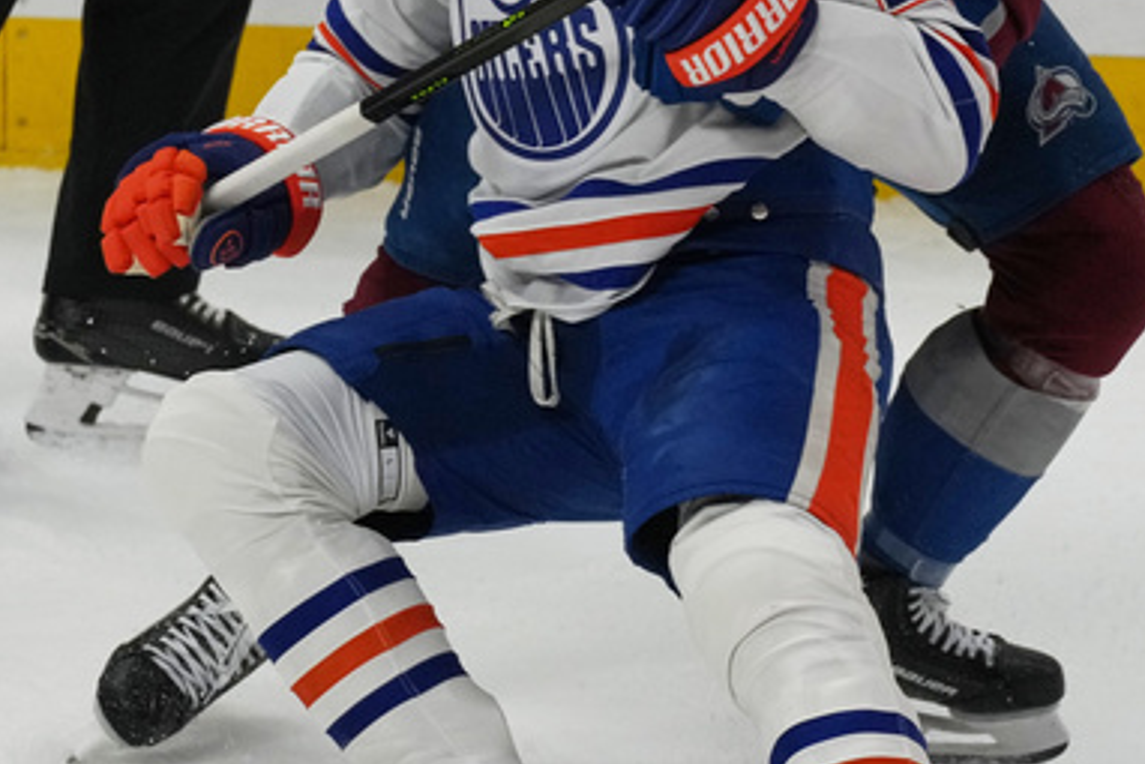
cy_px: 70
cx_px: 537
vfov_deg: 0.9
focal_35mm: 1610
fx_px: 51224
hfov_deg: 1.3
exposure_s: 1/2500
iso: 2500
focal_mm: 600
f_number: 4
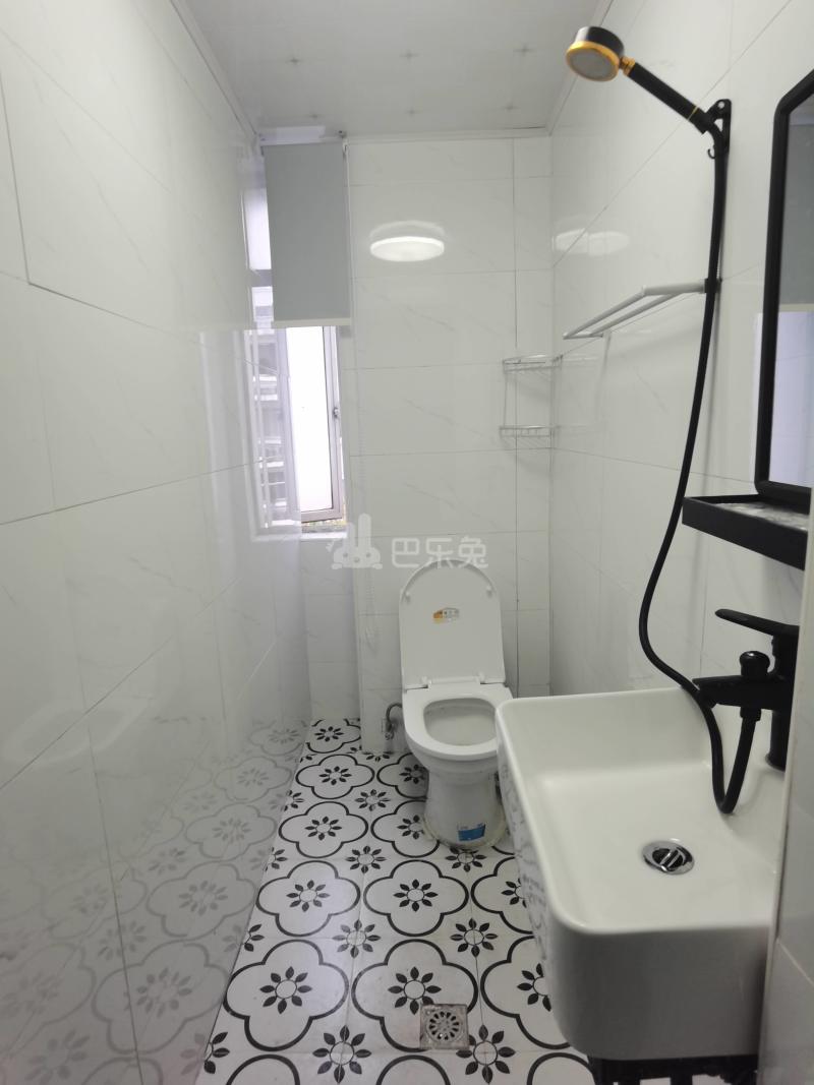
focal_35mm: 18
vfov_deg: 87.8
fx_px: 564
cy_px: 542
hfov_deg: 71.6
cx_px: 407
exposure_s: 1/50
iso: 125
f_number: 1.8
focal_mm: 4.4
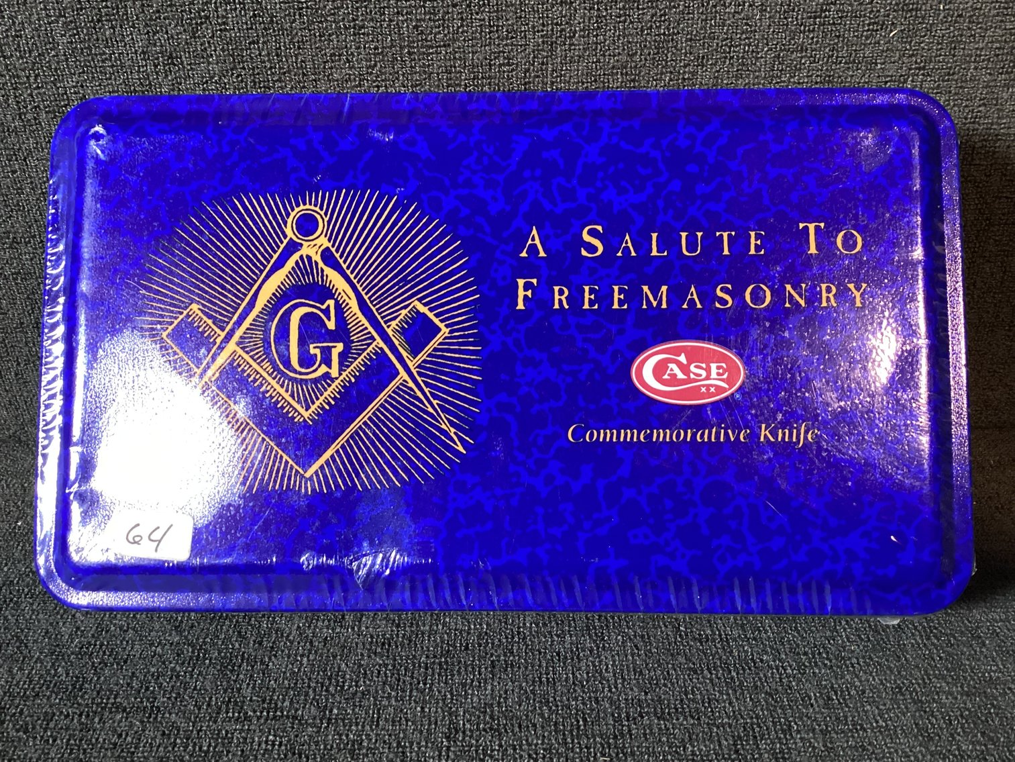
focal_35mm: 31
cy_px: 381
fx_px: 909
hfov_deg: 58.3
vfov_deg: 45.4
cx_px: 508
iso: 320
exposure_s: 1/50
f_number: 2.4
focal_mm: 3.3
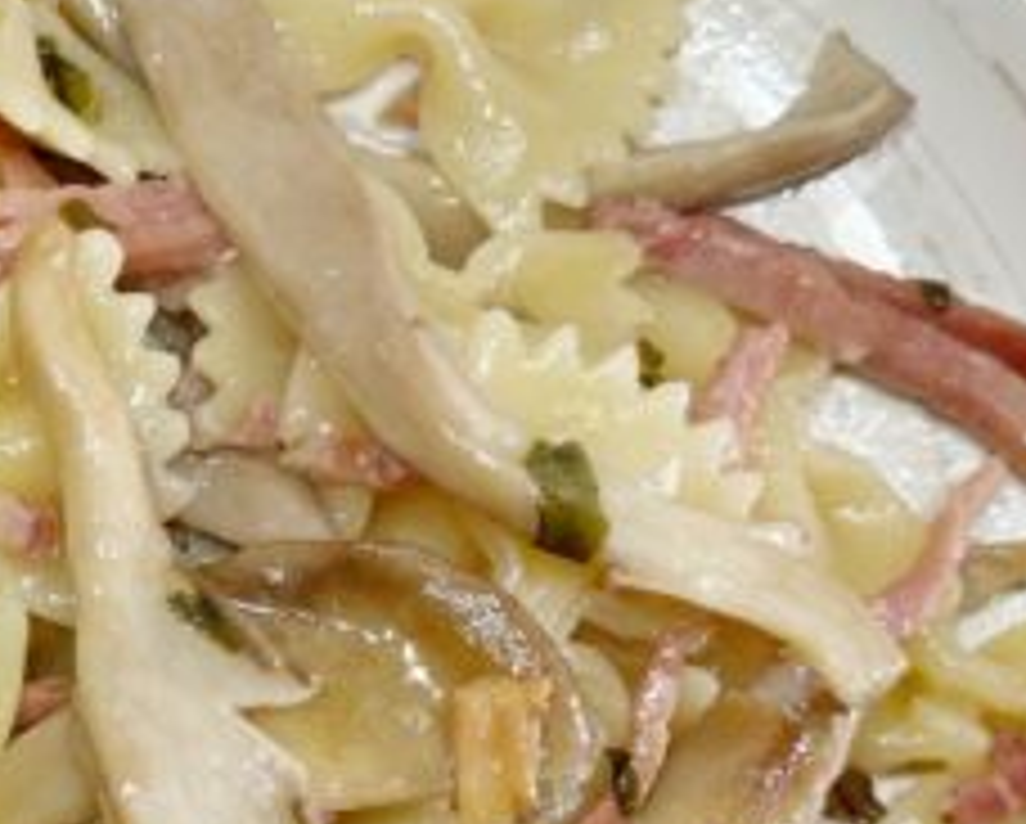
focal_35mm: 122
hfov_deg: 15.6
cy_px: 590
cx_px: 101
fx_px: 3709
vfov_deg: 12.6
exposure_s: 1/50
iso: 100
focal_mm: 6.86
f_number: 1.78
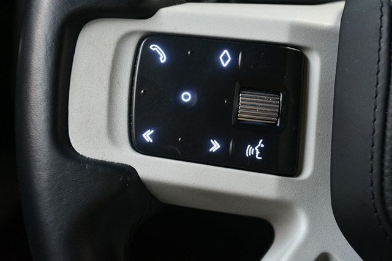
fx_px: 522
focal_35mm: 48
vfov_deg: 28.0
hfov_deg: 41.1
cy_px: 130
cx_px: 196
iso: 5000
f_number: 4.8
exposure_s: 1/60
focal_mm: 32
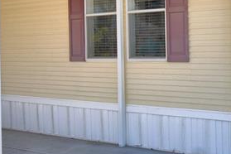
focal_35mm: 55
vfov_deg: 24.4
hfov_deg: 34.4
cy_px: 46
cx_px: 205
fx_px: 353
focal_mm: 10
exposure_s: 1/250
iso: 125
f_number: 8
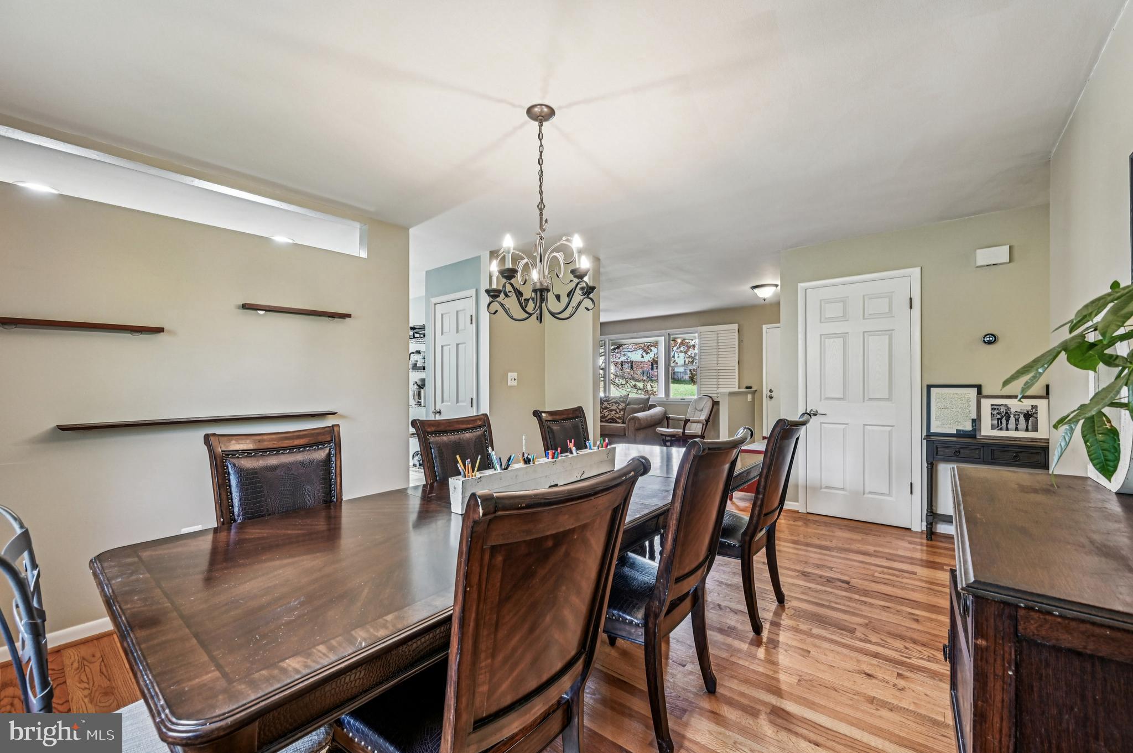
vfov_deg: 81.1
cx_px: 566
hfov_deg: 104.3
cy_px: 376
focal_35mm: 14
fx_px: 440
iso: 400
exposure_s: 1/8
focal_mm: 14
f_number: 8
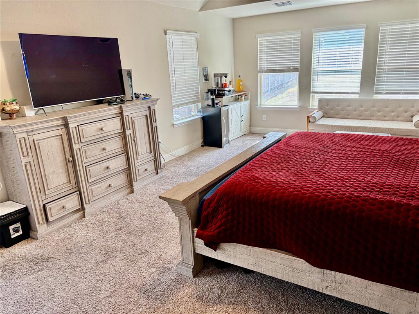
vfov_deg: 53.1
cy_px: 157
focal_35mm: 26
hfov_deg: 67.3
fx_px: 315
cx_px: 210
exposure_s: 1/120
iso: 100
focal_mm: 5.96
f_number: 1.6
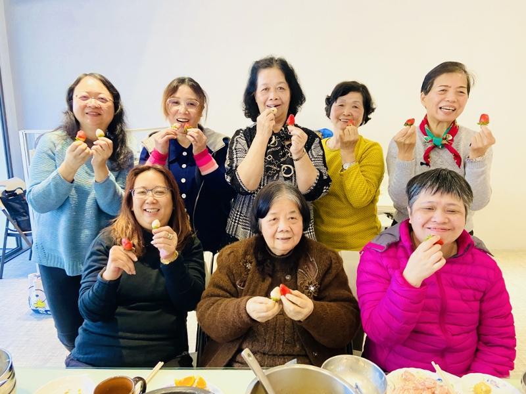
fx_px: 395
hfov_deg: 67.3
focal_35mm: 26
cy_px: 197
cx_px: 263
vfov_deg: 53.1
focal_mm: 4.25
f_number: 1.8
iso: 250
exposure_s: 1/60
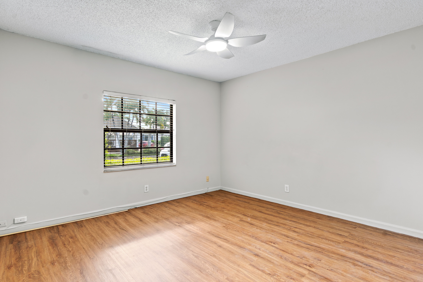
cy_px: 141
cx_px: 212
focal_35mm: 18
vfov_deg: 67.4
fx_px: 211
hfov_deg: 90.0
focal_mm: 12
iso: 100
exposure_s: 1
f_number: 11
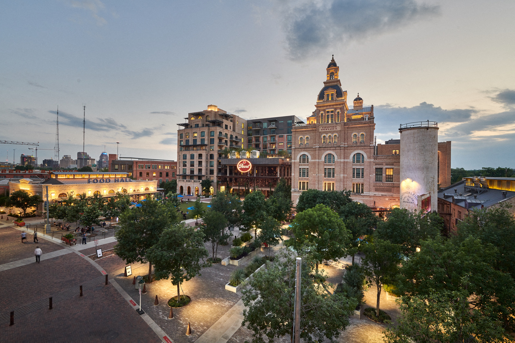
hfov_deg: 96.7
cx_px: 258
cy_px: 172
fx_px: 229
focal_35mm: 16
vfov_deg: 73.7
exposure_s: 1/1.59
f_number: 10
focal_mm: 16
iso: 200
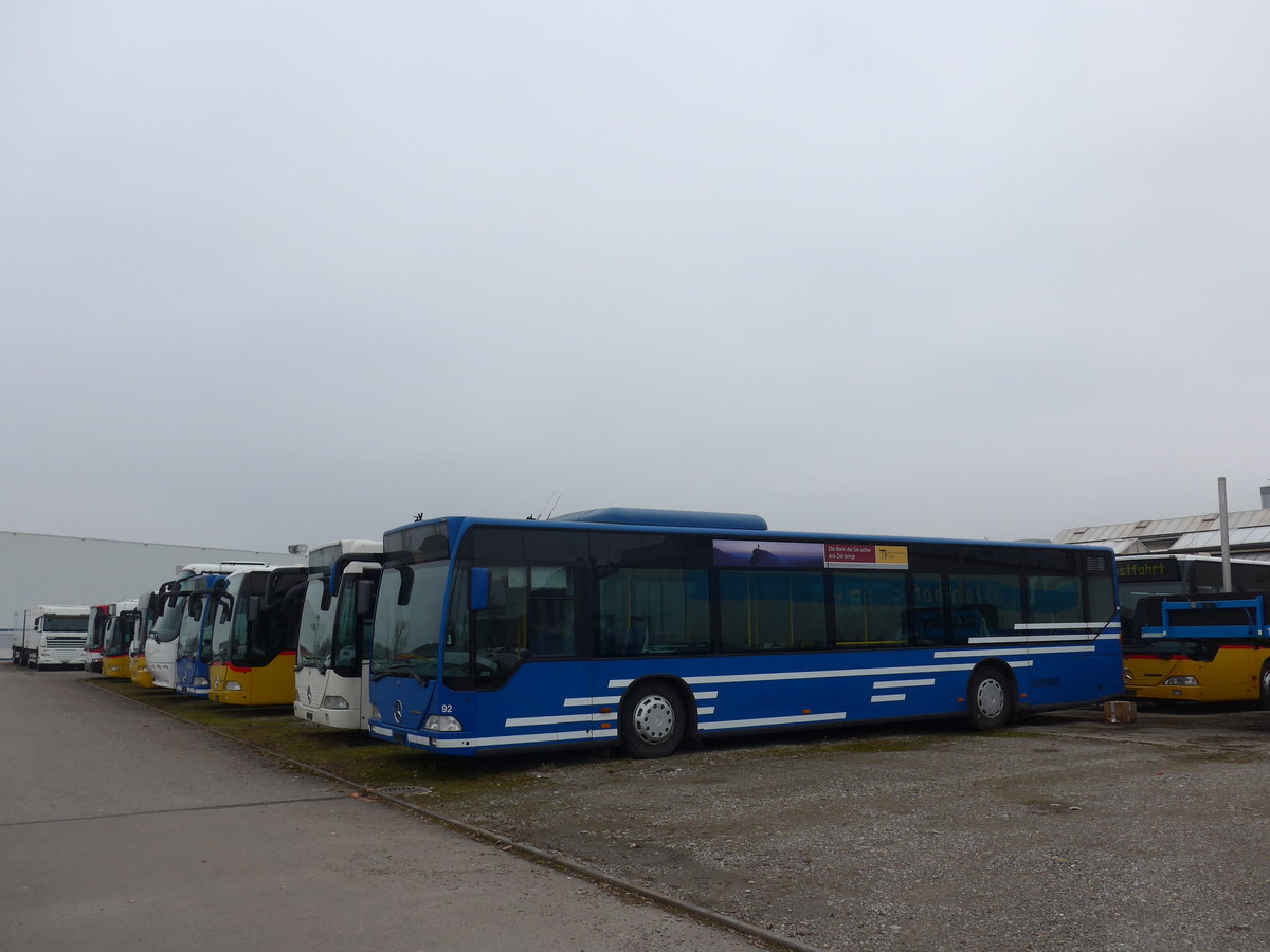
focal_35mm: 29
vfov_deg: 48.2
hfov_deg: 61.7
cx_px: 635
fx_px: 1064
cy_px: 476
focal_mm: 6
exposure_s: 1/640
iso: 80
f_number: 2.8
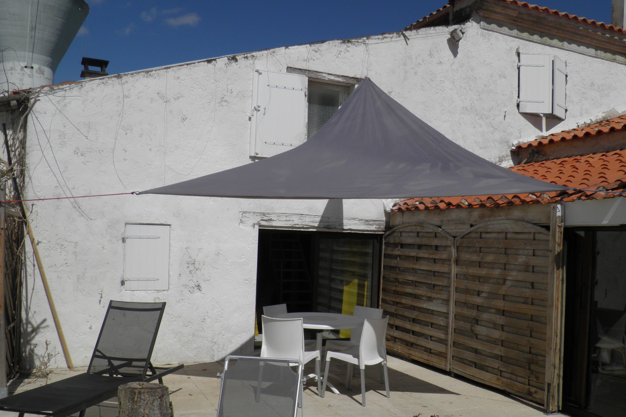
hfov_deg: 55.7
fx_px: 591
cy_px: 229
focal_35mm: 34
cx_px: 337
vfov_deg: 38.8
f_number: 5.7
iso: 50
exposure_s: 1/1250
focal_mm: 4.9
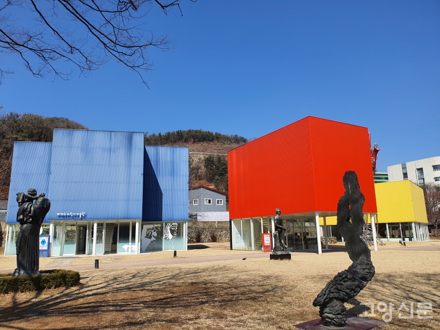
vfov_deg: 53.1
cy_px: 165
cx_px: 220
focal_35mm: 26
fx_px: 330
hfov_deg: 67.3
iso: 50
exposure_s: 1/1952
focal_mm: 4.3
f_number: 2.4
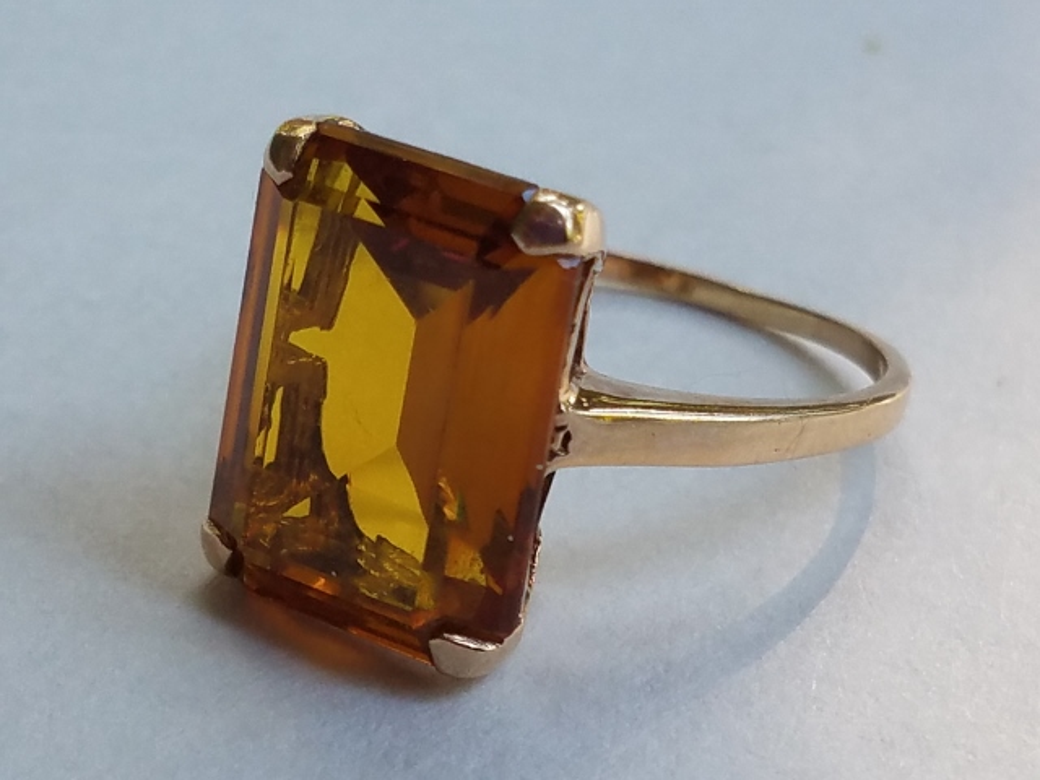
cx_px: 520
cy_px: 390
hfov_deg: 67.3
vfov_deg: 53.1
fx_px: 781
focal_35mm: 26
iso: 40
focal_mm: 4.2
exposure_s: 1/150
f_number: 1.7
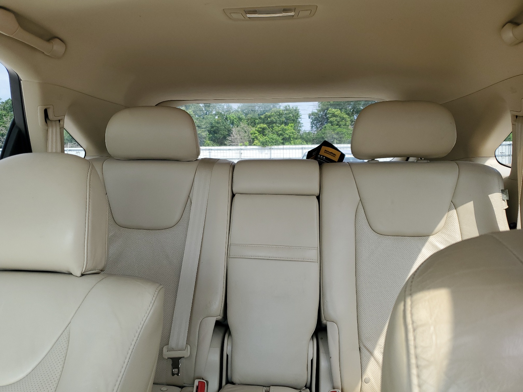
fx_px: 393
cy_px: 196
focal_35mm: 26
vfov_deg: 53.1
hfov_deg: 67.3
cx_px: 262
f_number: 1.5
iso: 50
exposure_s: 1/294
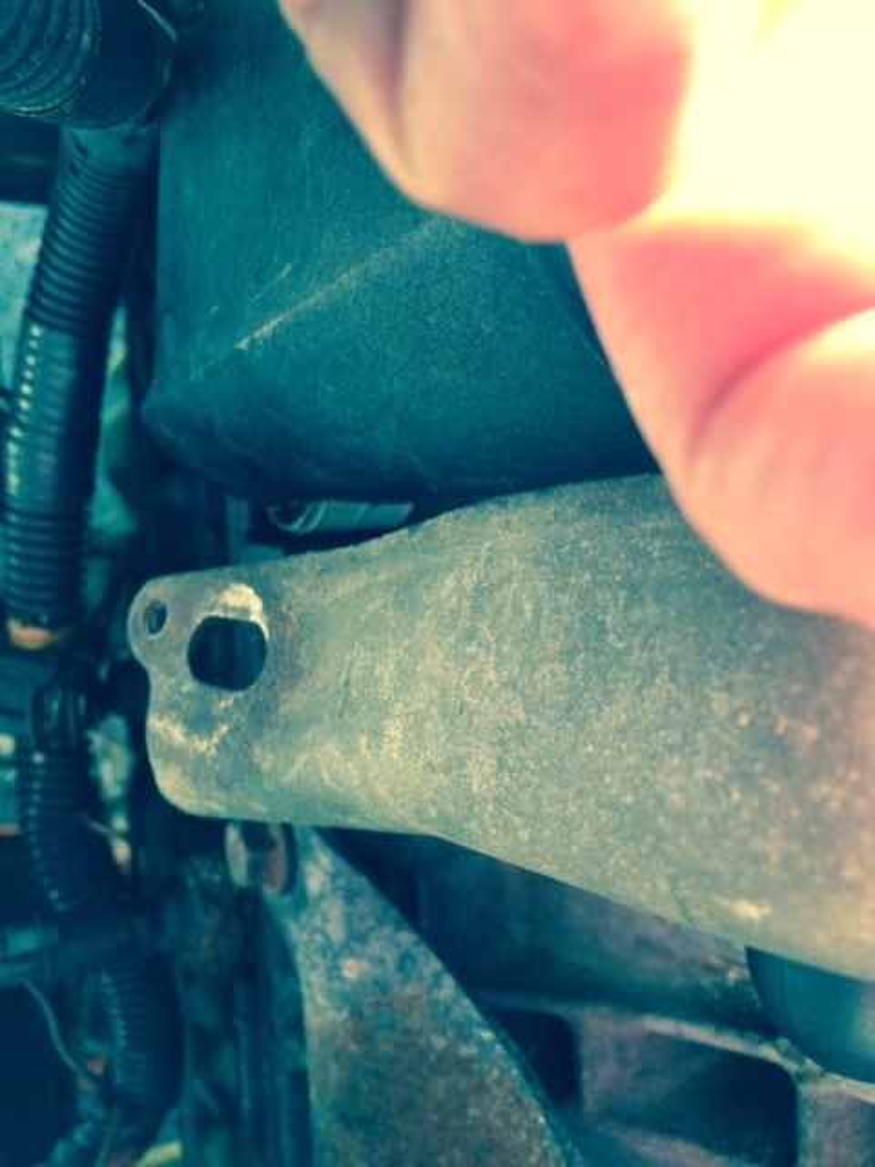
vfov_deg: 61.7
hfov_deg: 48.2
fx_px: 977
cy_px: 584
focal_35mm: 29
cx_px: 438
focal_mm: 4.15
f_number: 2.2
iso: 160
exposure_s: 1/30
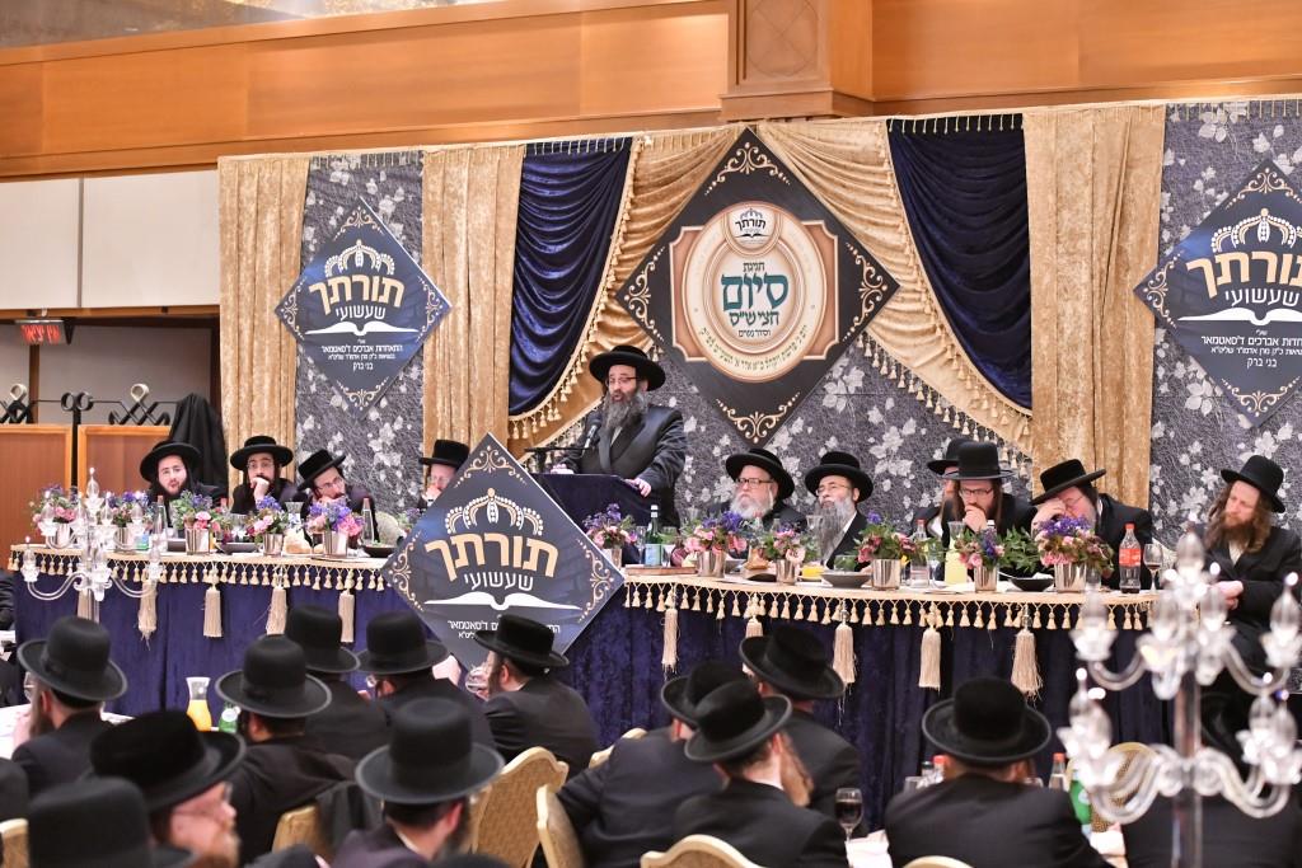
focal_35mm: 70
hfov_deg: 28.8
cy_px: 434
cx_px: 651
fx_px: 2532
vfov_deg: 19.5
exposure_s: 1/125
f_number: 4.5
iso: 4000
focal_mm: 70
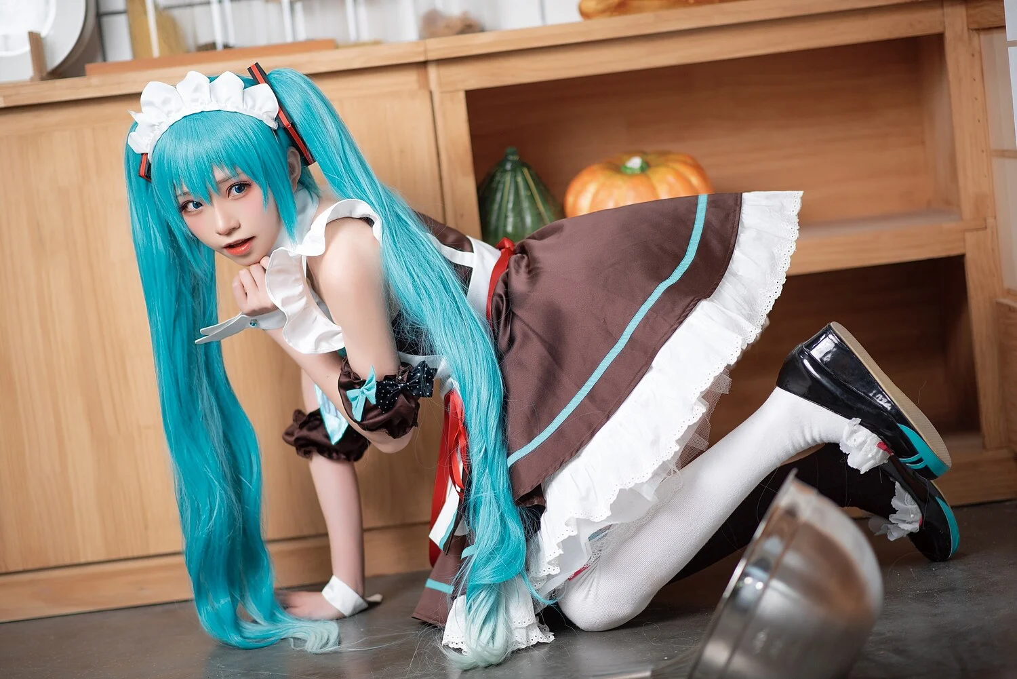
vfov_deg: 16.1
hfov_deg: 23.9
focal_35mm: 85
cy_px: 340
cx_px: 508
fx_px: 2402
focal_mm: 85
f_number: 1.8
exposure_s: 1/160
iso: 250
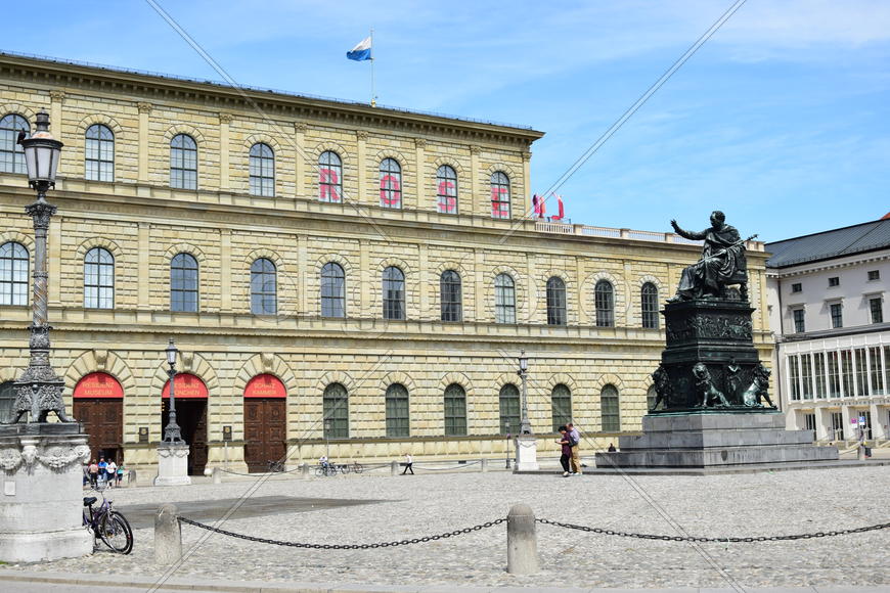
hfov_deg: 43.6
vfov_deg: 29.9
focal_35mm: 45
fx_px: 1112
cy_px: 296
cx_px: 445
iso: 100
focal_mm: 30
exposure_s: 1/200
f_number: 7.1
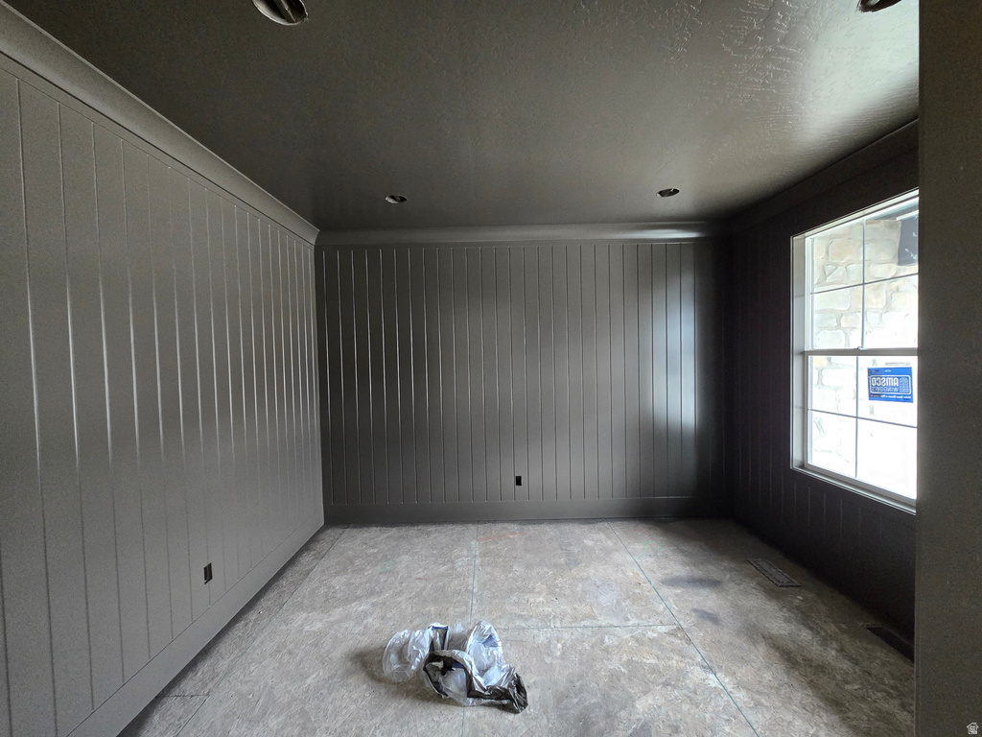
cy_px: 368
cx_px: 491
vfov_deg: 89.9
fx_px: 369
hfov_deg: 106.2
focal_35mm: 13
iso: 640
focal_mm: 2.2
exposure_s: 1/60
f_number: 2.2
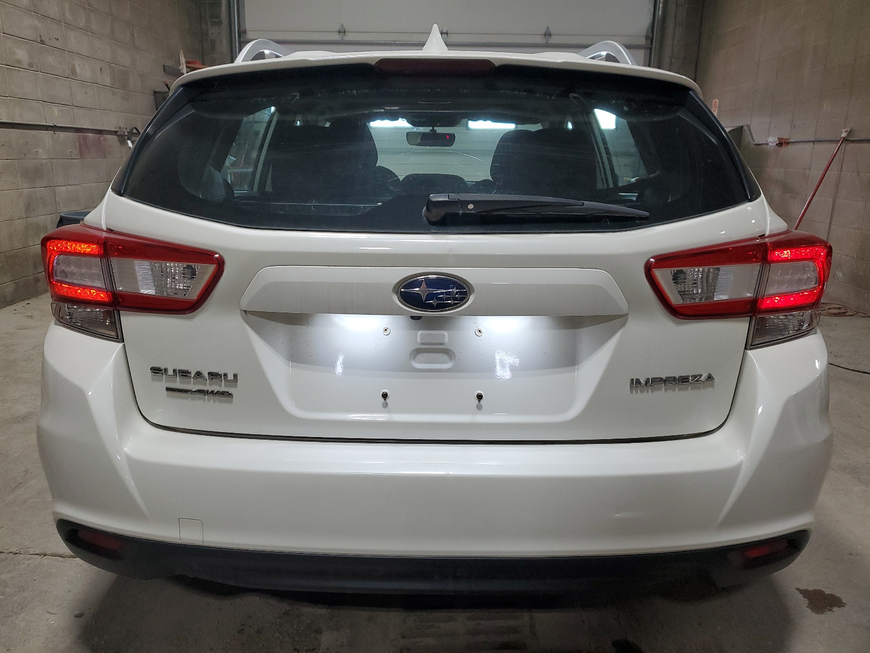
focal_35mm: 26
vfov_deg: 53.1
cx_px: 435
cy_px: 326
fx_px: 653
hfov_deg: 67.3
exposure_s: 1/120
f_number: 1.5
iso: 79
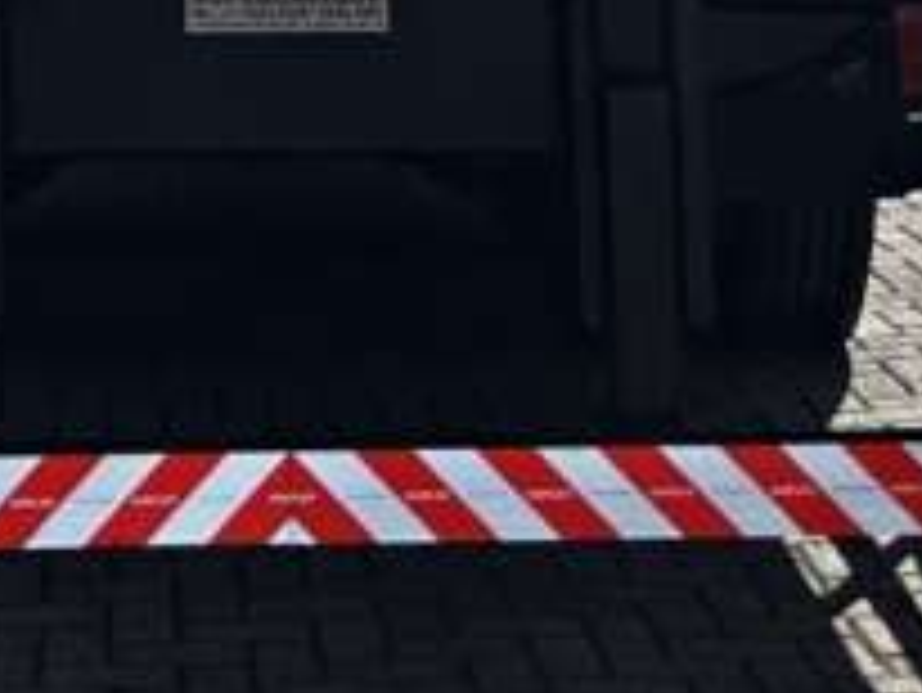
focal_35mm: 137
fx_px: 3651
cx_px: 238
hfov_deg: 14.3
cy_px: -922
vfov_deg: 9.7
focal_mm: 5.7
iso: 50
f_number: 1.5
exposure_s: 1/5319
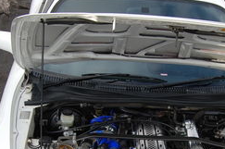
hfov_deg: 21.4
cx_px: 153
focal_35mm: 95
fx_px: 593
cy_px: 165
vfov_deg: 14.0
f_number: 7.1
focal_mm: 24
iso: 200
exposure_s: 1/200
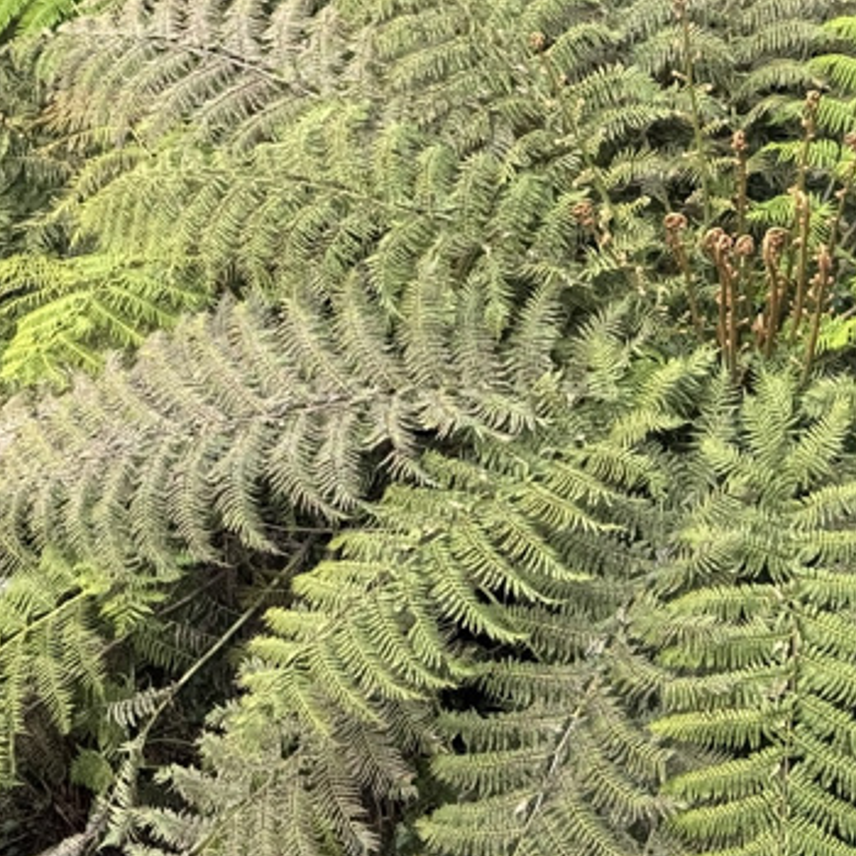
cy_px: 12
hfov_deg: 14.0
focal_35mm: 124
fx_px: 3469
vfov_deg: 13.9
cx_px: 594
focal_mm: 6.76
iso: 64
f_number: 1.78
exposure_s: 1/854
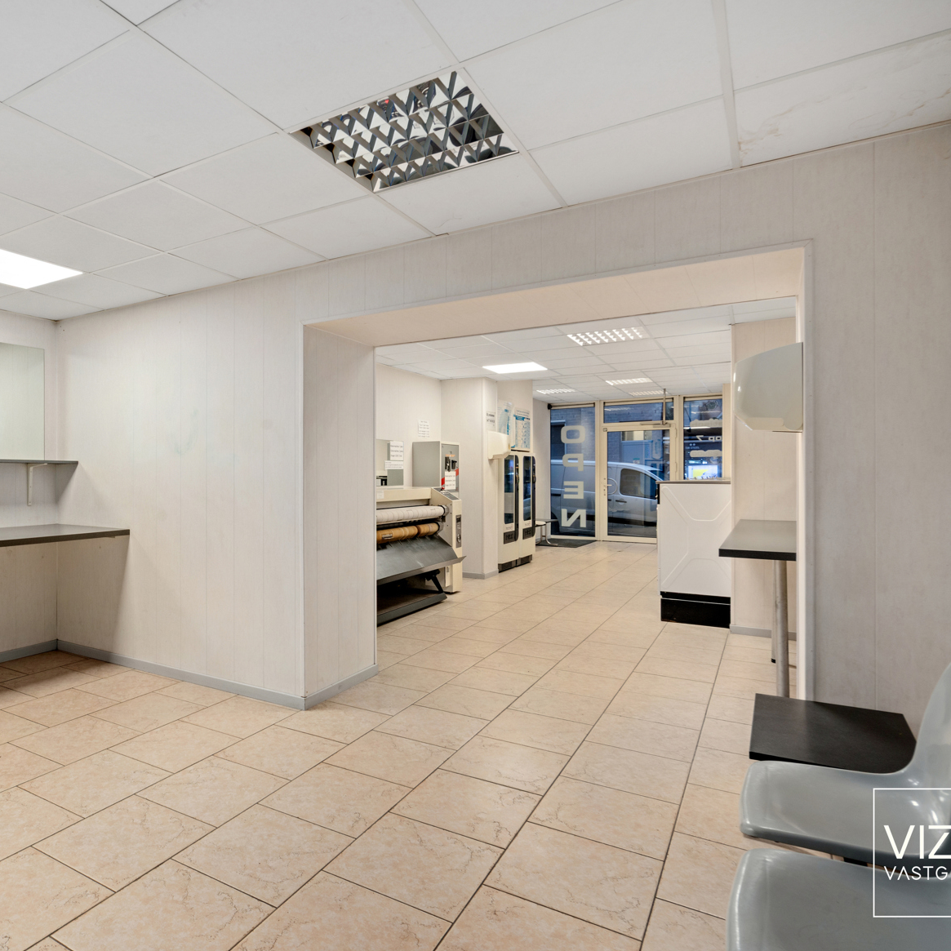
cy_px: 473
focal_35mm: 21
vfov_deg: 72.1
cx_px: 313
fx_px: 653
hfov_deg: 70.0
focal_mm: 16
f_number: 11
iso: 250
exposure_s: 1
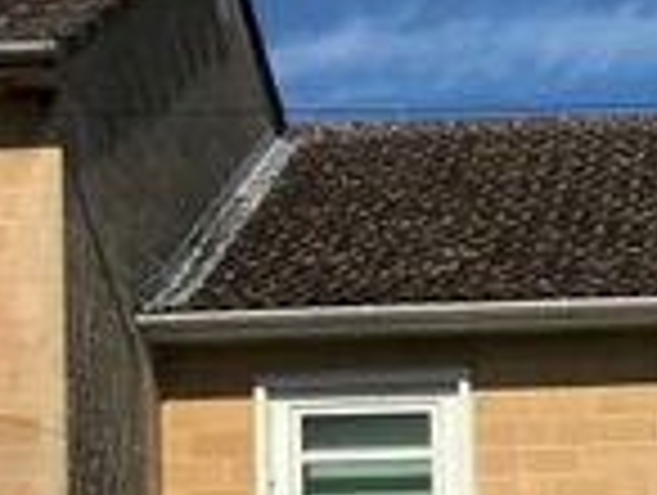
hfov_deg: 14.0
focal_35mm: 134
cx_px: 886
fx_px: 2547
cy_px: 655
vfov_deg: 10.8
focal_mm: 3.99
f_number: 1.8
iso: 20
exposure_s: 1/5051
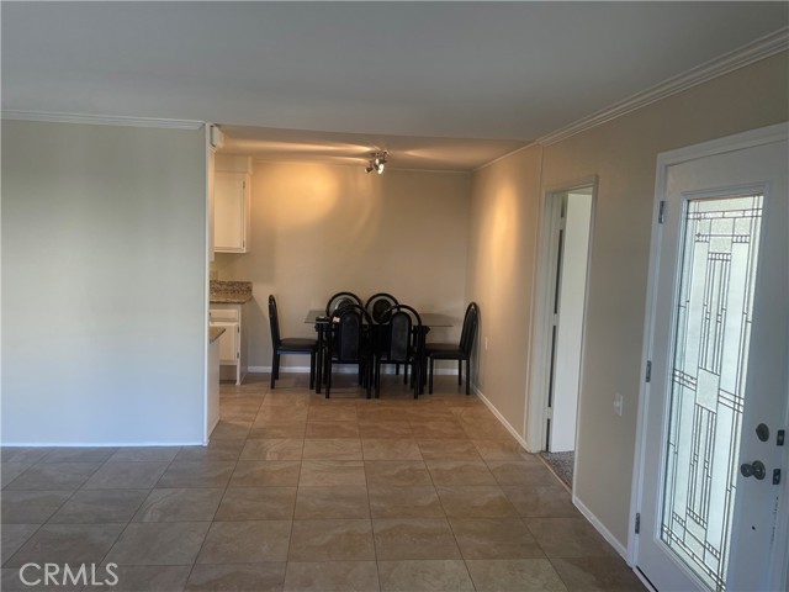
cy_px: 296
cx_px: 394
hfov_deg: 67.3
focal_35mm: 26
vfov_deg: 53.1
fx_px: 593
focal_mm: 4.2
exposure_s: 1/60
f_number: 1.6
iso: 64
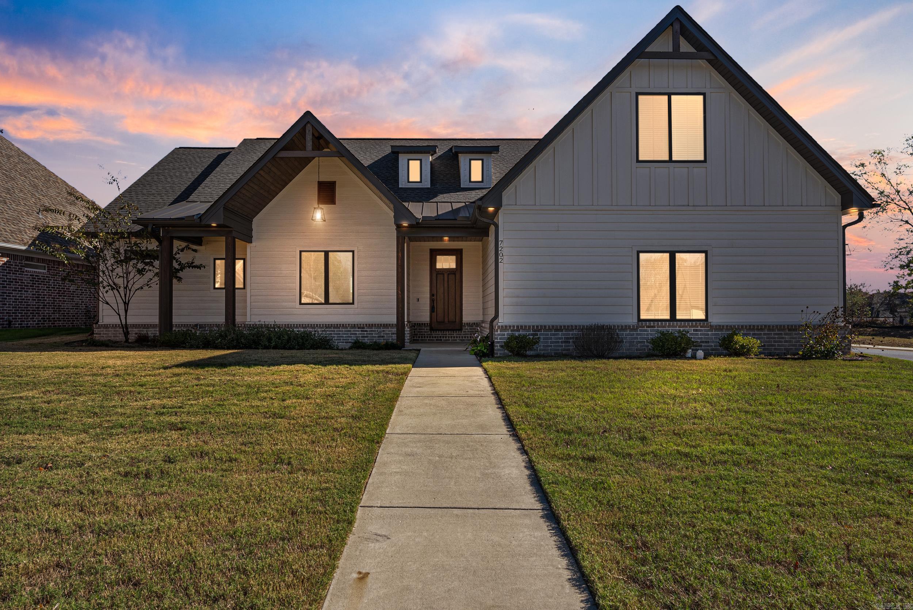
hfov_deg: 74.9
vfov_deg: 54.2
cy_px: 305
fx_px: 596
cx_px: 456
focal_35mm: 24
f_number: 9
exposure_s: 1/160
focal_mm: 23.5
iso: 640
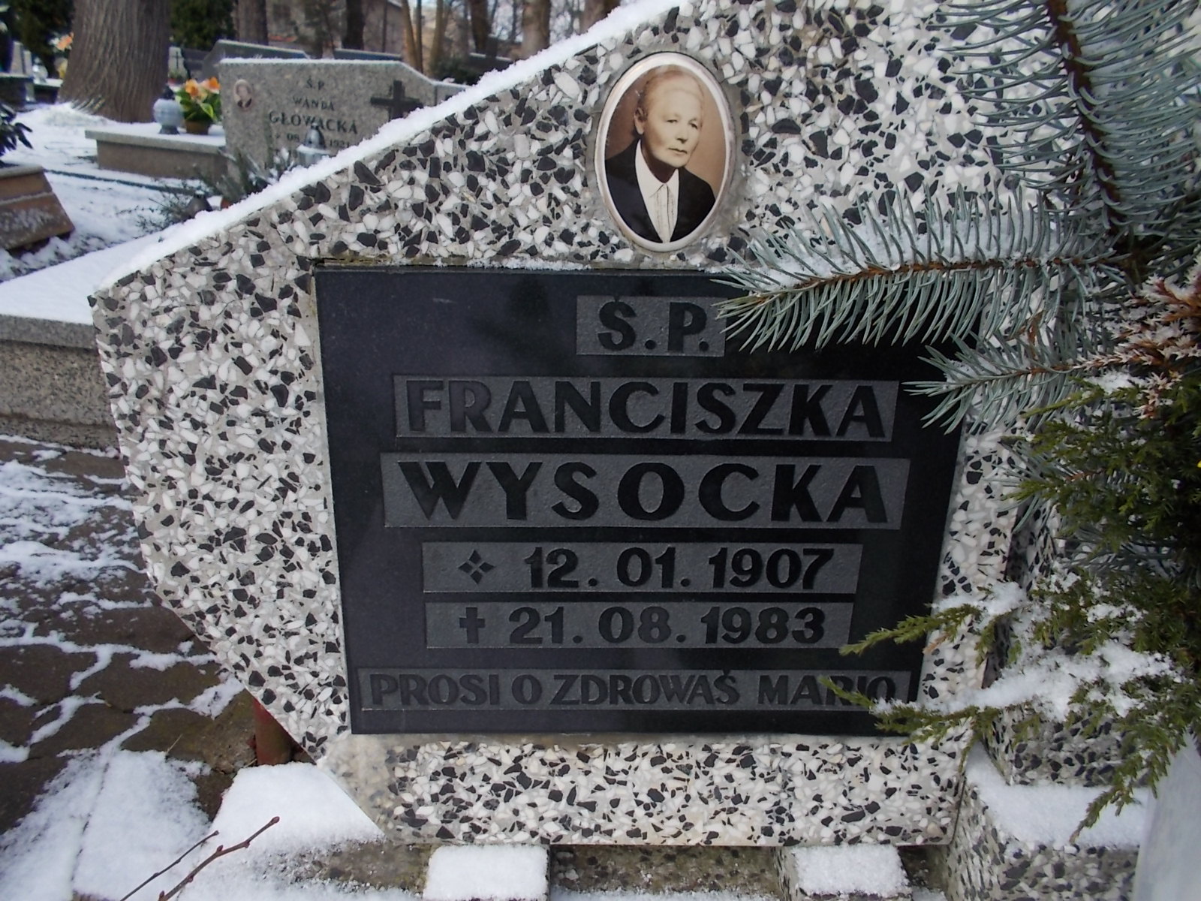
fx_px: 902
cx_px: 600
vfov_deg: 53.1
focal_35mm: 26
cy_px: 450
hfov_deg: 67.3
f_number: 3.2
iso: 80
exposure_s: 1/320
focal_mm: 4.6
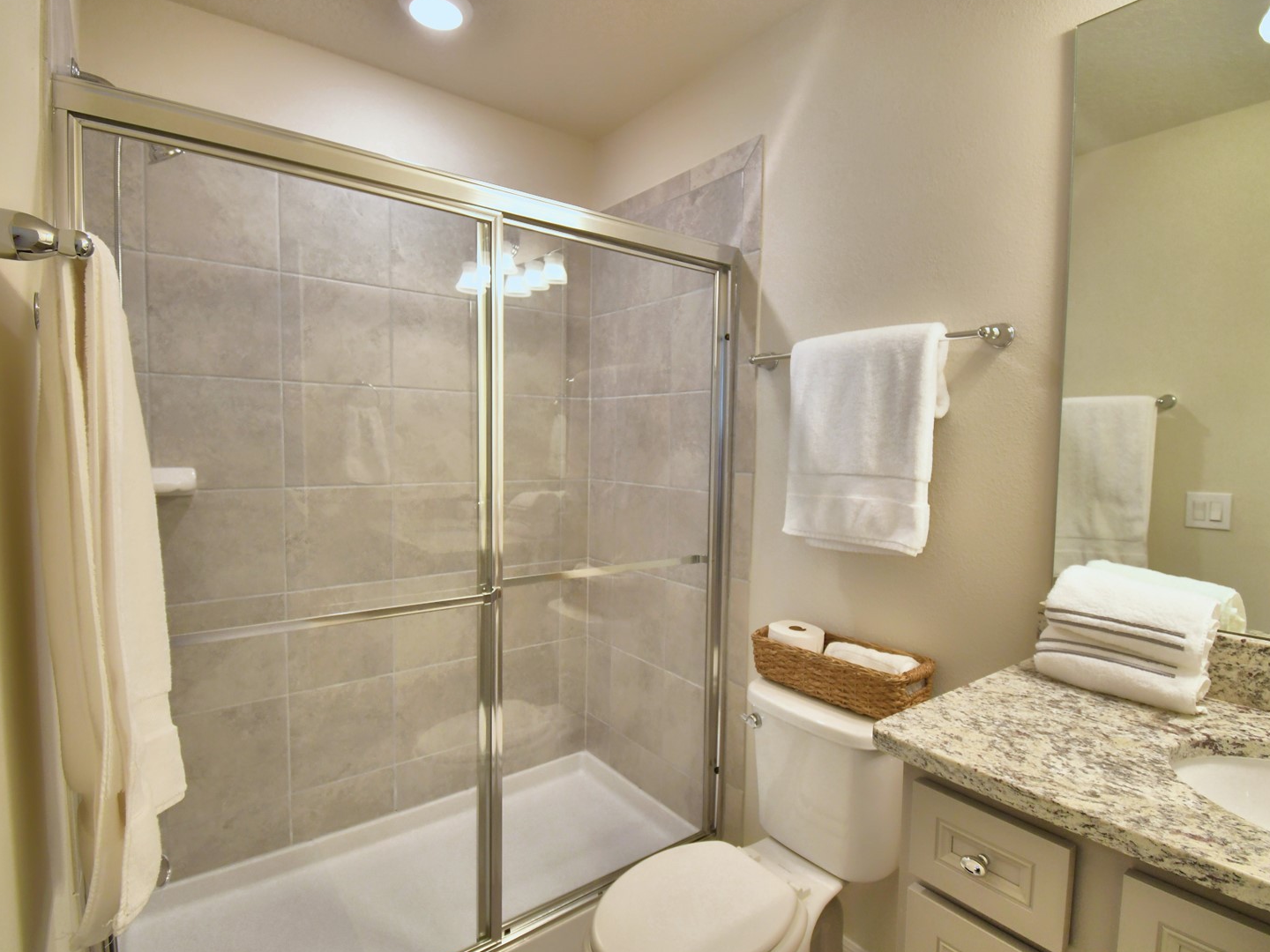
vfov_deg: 74.7
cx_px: 644
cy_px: 485
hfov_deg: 91.0
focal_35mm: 17
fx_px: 624
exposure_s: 1/60
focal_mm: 10
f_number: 4.5
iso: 400
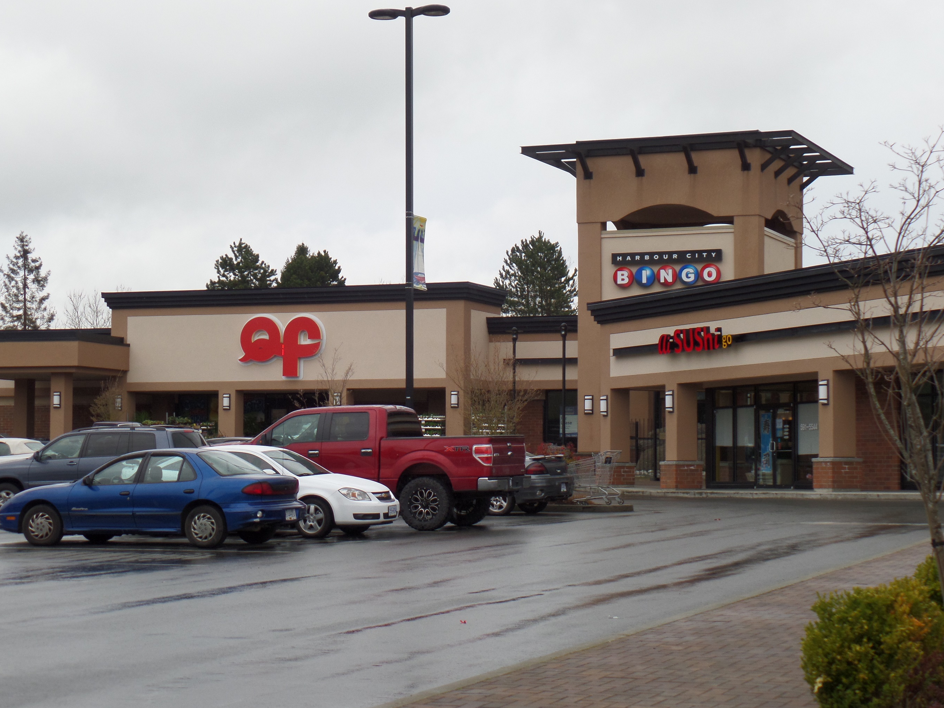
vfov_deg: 18.2
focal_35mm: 81
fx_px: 2209
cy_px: 359
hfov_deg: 24.1
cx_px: 465
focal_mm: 13.9
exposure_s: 1/500
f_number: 3.8
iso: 100
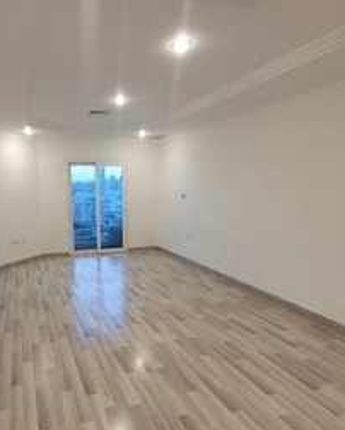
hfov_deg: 58.6
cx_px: 98
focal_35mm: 23
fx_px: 293
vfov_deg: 71.6
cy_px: 264
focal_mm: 1.74
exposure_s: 1/50
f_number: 2.2
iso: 80
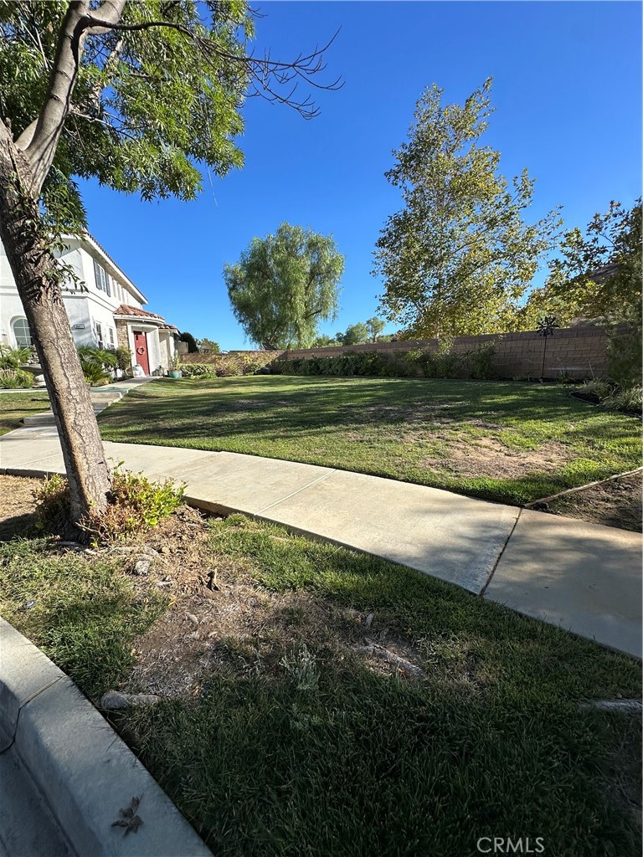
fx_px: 347
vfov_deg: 102.1
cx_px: 322
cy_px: 428
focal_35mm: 14
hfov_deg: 85.7
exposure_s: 1/1276
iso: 40
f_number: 2.2
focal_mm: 2.22
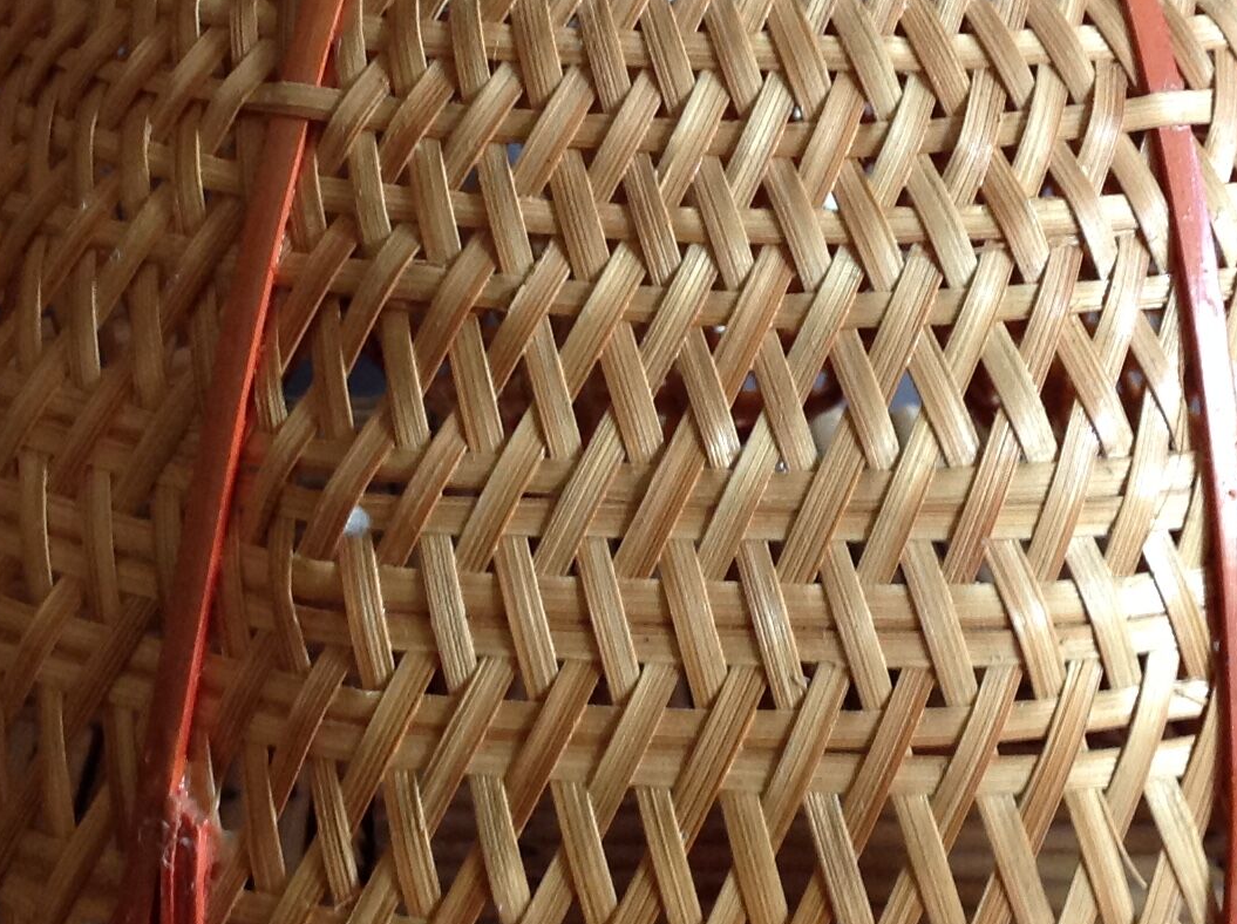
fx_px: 3069
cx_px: 550
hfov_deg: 22.8
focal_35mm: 86
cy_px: 398
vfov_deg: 17.1
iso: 100
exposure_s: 1/15
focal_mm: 4.28
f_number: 2.4
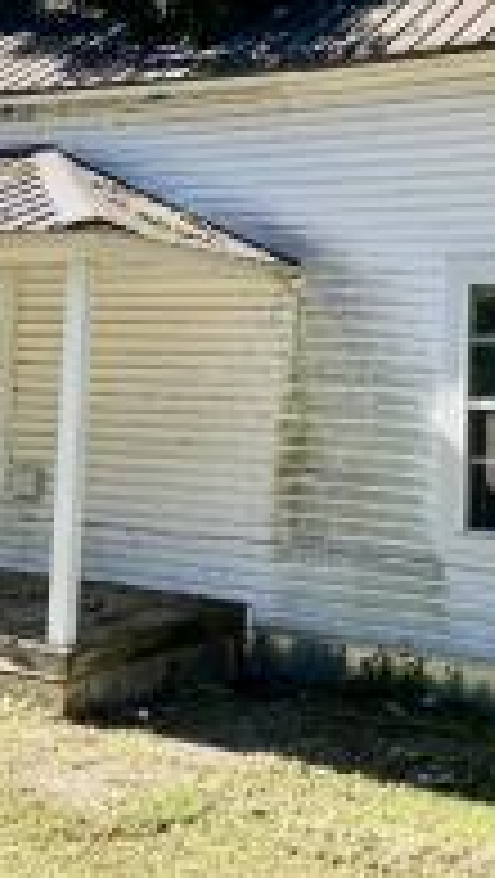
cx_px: 234
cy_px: 275
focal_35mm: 58
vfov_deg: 35.6
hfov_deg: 20.8
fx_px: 1350
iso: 32
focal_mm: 4.25
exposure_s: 1/890
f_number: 1.8
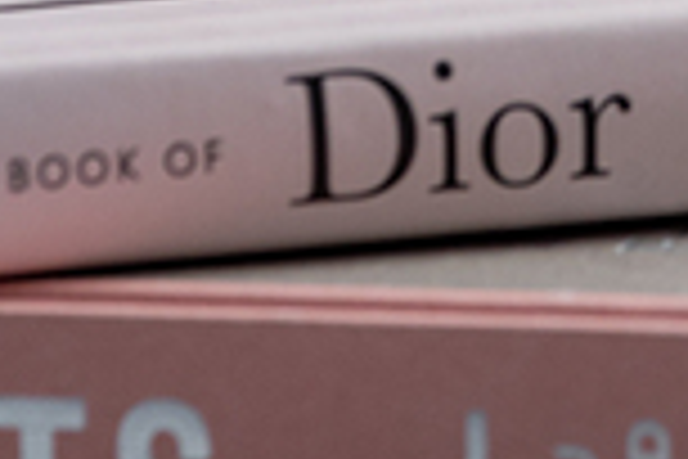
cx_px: 1077
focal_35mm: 1134
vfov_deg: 1.2
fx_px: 21670
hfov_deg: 1.8
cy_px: -524
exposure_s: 1/100
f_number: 10
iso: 250
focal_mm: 200
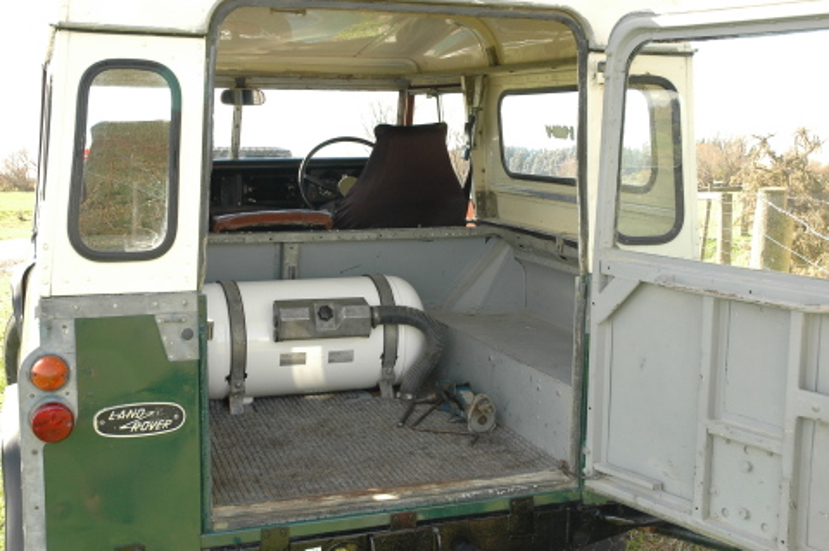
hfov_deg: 42.4
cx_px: 414
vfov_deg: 28.9
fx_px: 1070
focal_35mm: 46
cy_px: 276
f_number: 8
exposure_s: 1/125
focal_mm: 31
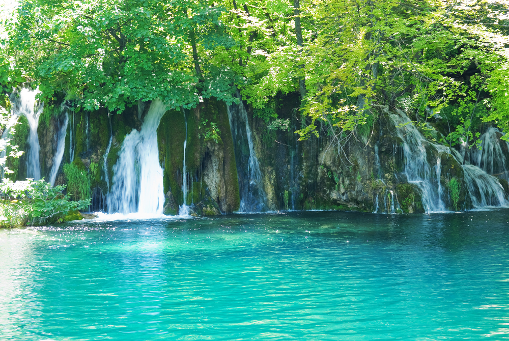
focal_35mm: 60
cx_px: 254
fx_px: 850
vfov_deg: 22.7
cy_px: 170
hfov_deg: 33.4
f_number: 4
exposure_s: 1/25
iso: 100
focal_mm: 40
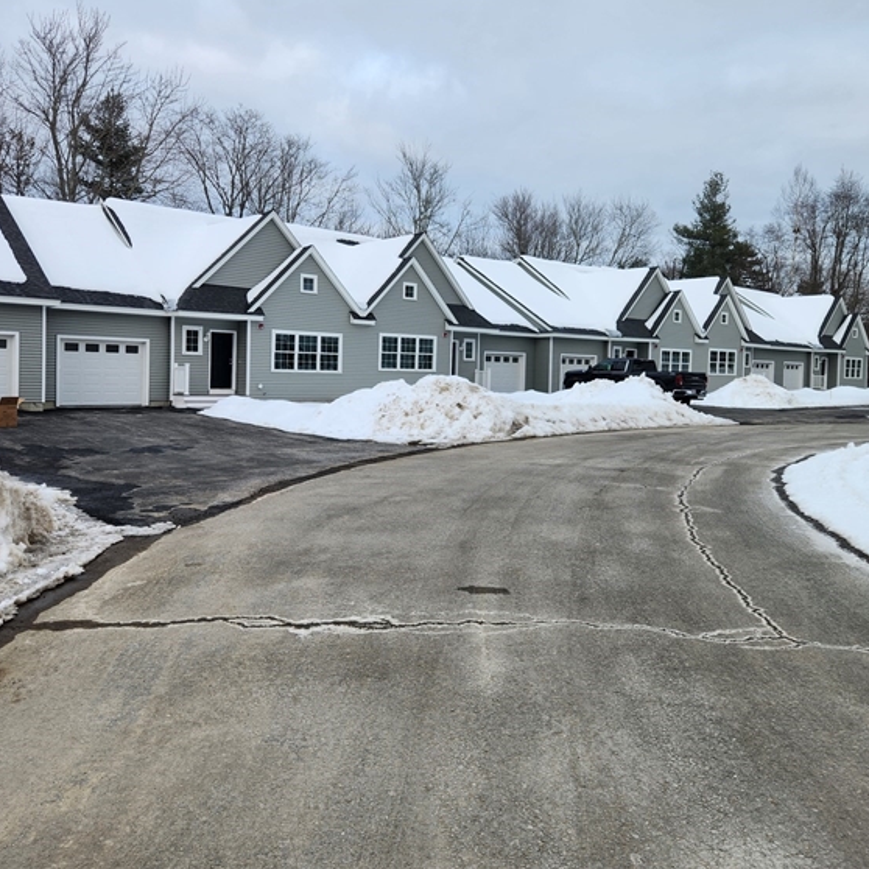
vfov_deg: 57.1
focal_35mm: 28
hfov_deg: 57.3
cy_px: 383
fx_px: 795
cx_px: 427
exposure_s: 1/180
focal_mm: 5.4
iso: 32
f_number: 1.8
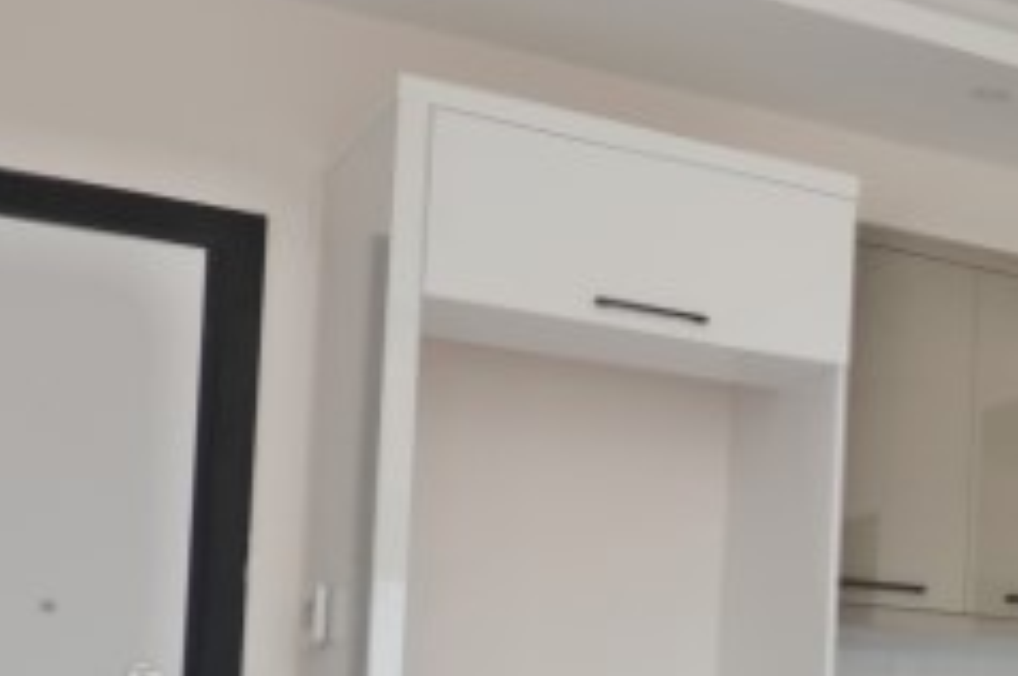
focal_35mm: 73
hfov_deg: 20.5
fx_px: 2061
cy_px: 685
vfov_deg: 18.1
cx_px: 1788
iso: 100
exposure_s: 1/125
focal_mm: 10
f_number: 5.6
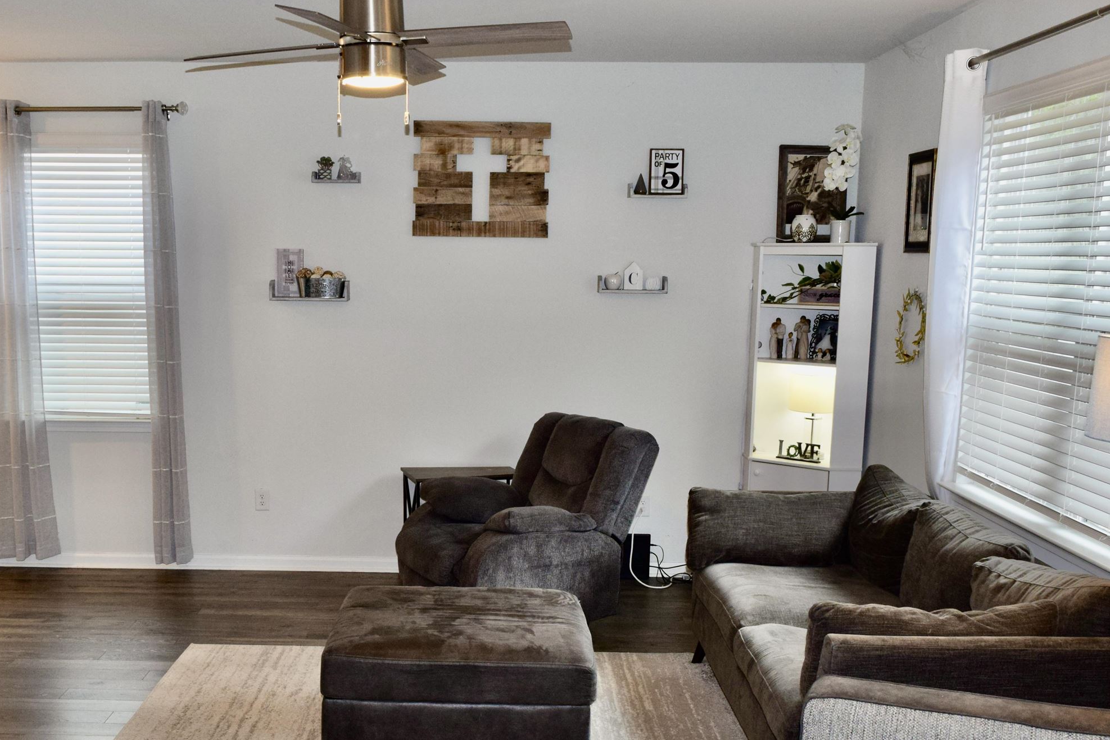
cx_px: 427
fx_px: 1295
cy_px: 535
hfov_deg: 46.1
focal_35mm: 42
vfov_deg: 31.4
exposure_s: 1/100
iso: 800
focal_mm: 18
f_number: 5
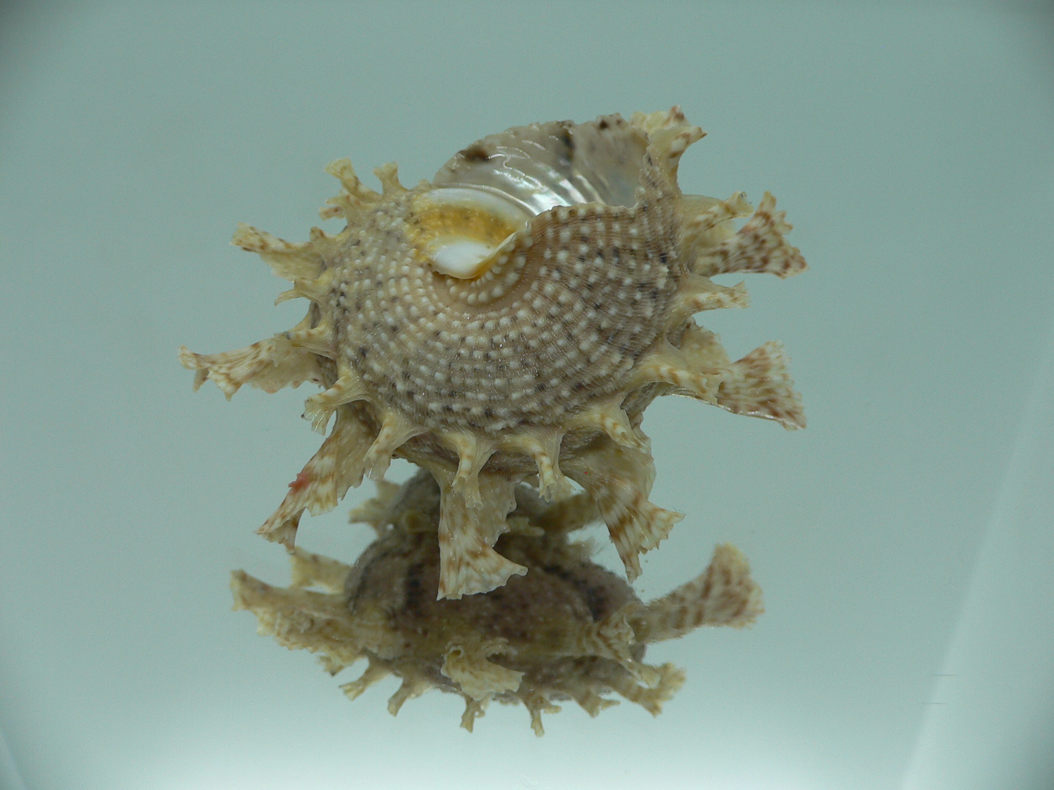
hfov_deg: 52.6
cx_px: 527
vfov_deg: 40.7
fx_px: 1066
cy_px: 395
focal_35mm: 35
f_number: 2.8
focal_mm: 4.6
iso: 80
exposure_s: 1/60
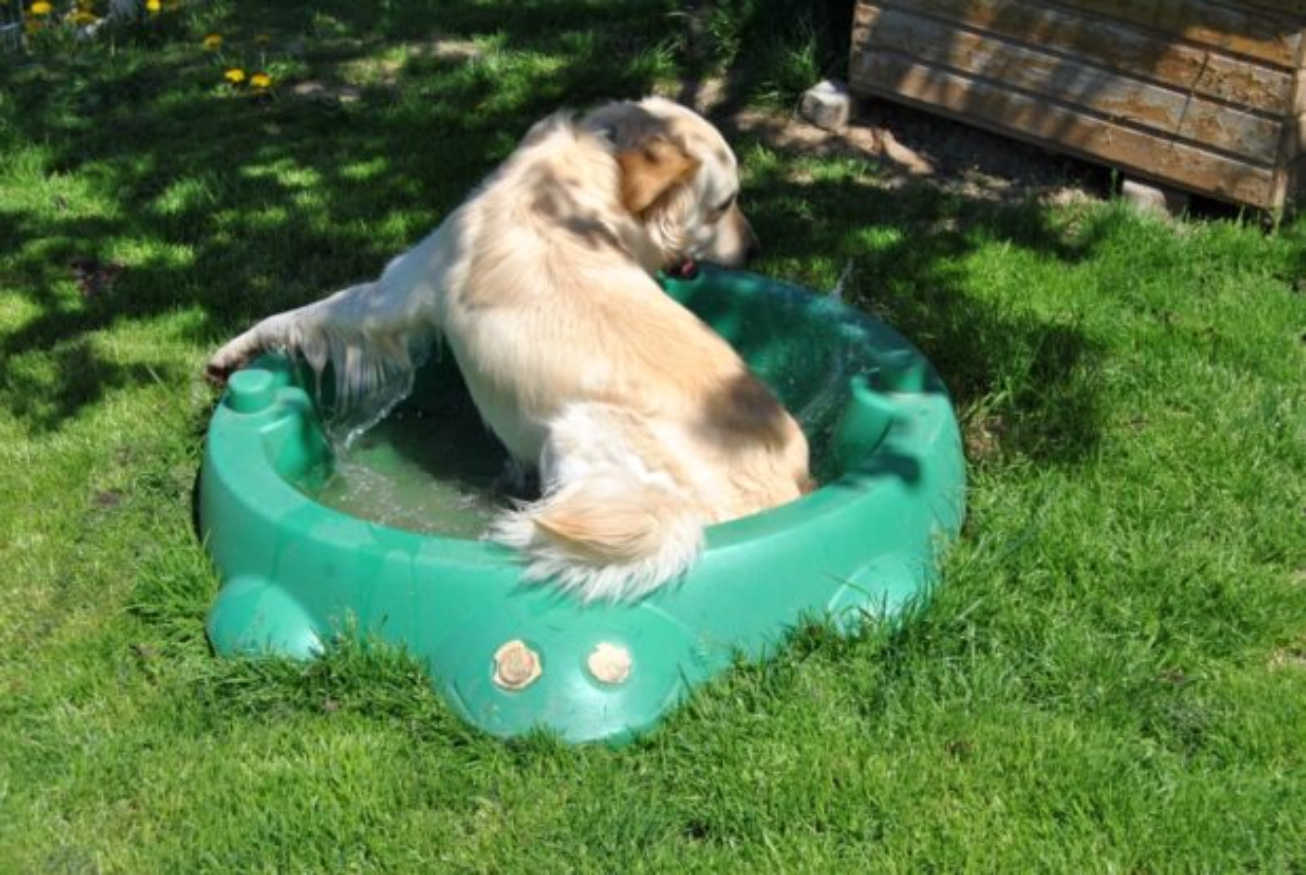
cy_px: 438
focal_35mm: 57
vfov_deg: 23.9
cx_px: 653
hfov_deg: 35.0
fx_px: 2071
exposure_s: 1/250
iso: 100
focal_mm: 38
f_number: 8
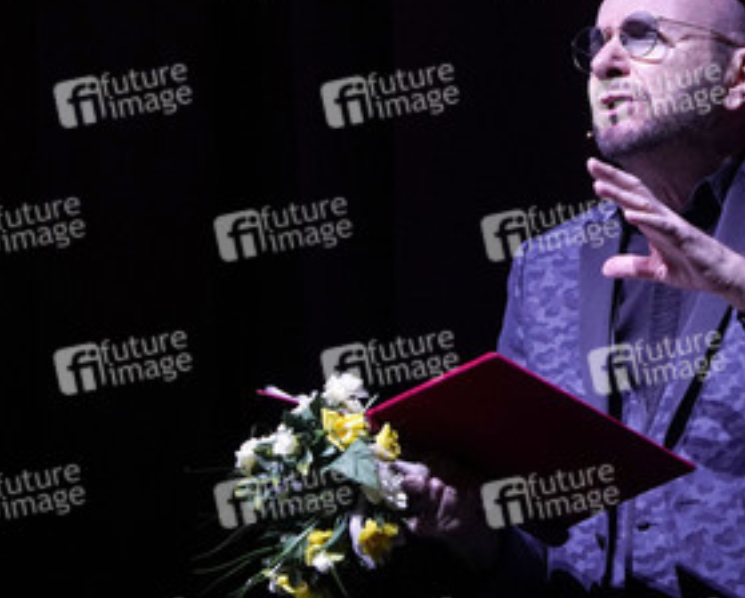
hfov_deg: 4.3
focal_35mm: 451
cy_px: 296
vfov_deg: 3.4
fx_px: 9958
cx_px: 586
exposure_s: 1/320
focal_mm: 298
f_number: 6.3
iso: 3200
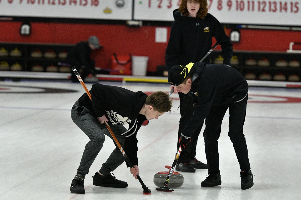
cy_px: 100
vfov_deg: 5.9
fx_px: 1952
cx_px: 150
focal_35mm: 234
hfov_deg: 8.8
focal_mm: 155
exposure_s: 1/1000
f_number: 4
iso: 9000
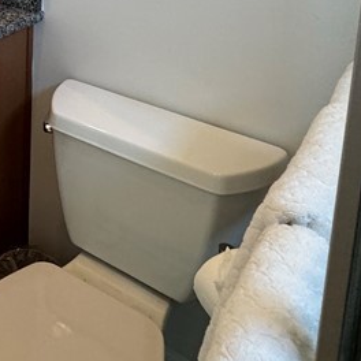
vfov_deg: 30.0
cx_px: -108
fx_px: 566
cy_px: -75
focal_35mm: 48
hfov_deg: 28.8
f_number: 2.2
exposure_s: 1/120
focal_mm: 2.22
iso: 250
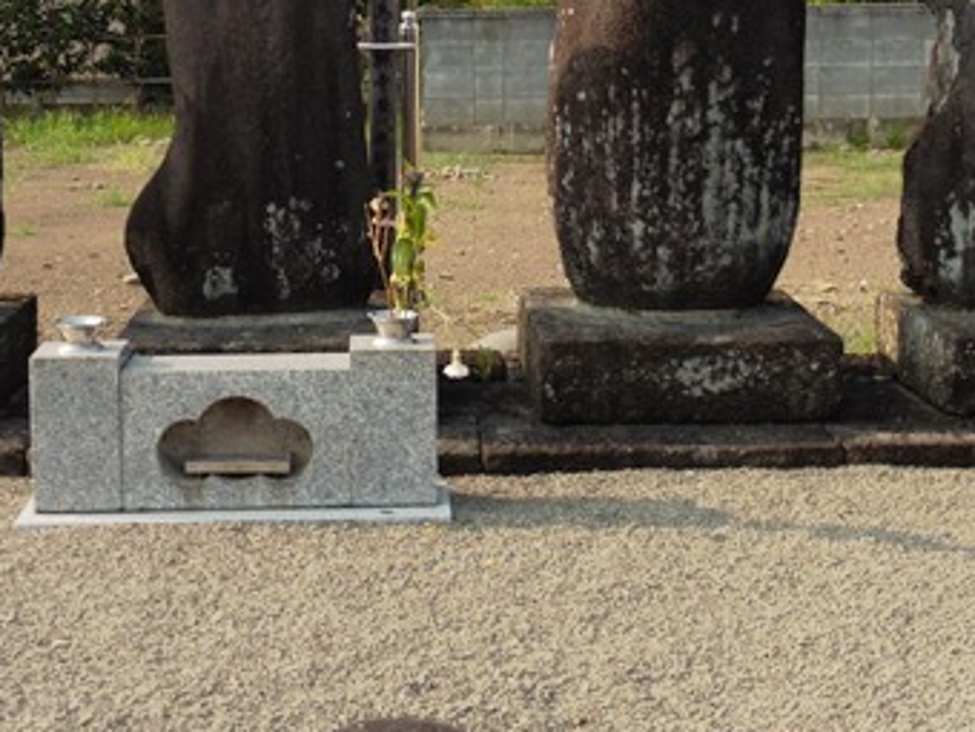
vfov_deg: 22.5
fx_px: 1803
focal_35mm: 64
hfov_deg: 30.3
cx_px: 479
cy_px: 109
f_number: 3.7
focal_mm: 6.1
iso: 100
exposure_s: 1/500
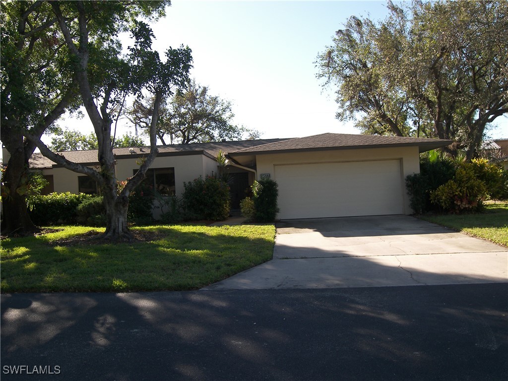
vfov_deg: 44.2
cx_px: 254
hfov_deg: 56.8
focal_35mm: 32
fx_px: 470
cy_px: 190
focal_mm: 6.7
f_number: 3.2
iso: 50
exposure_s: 1/320
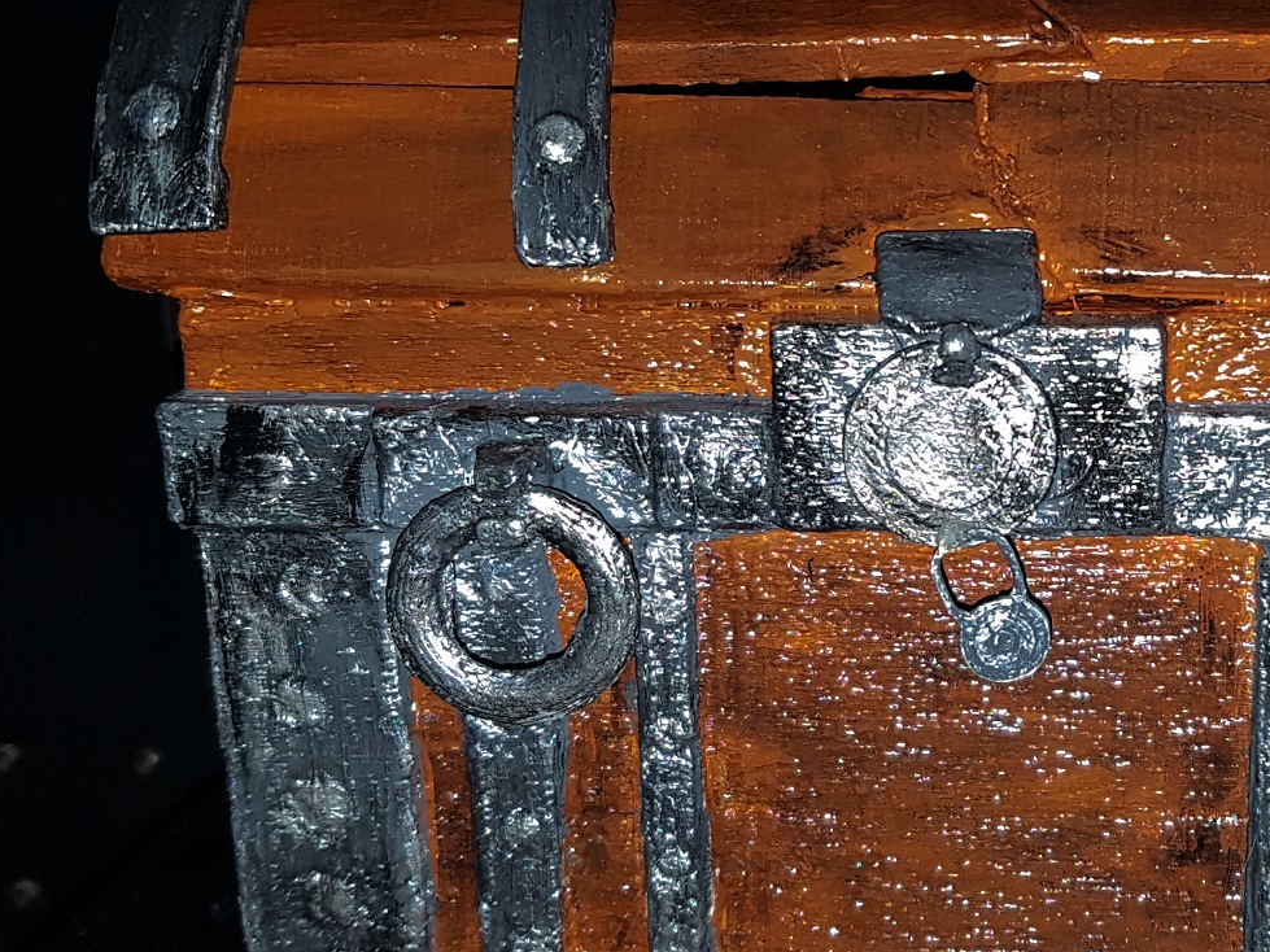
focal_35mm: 51
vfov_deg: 28.5
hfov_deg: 36.3
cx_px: 1011
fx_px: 1871
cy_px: 434
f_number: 1.7
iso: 50
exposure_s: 1/80
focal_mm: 4.2
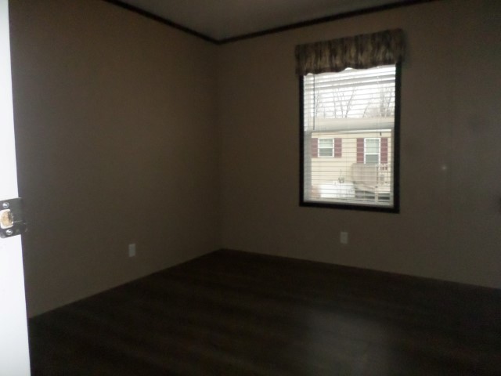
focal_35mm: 25
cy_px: 188
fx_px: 362
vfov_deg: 54.9
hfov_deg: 69.4
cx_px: 250
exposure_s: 1/30
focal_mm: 4.5
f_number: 9.2
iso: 640
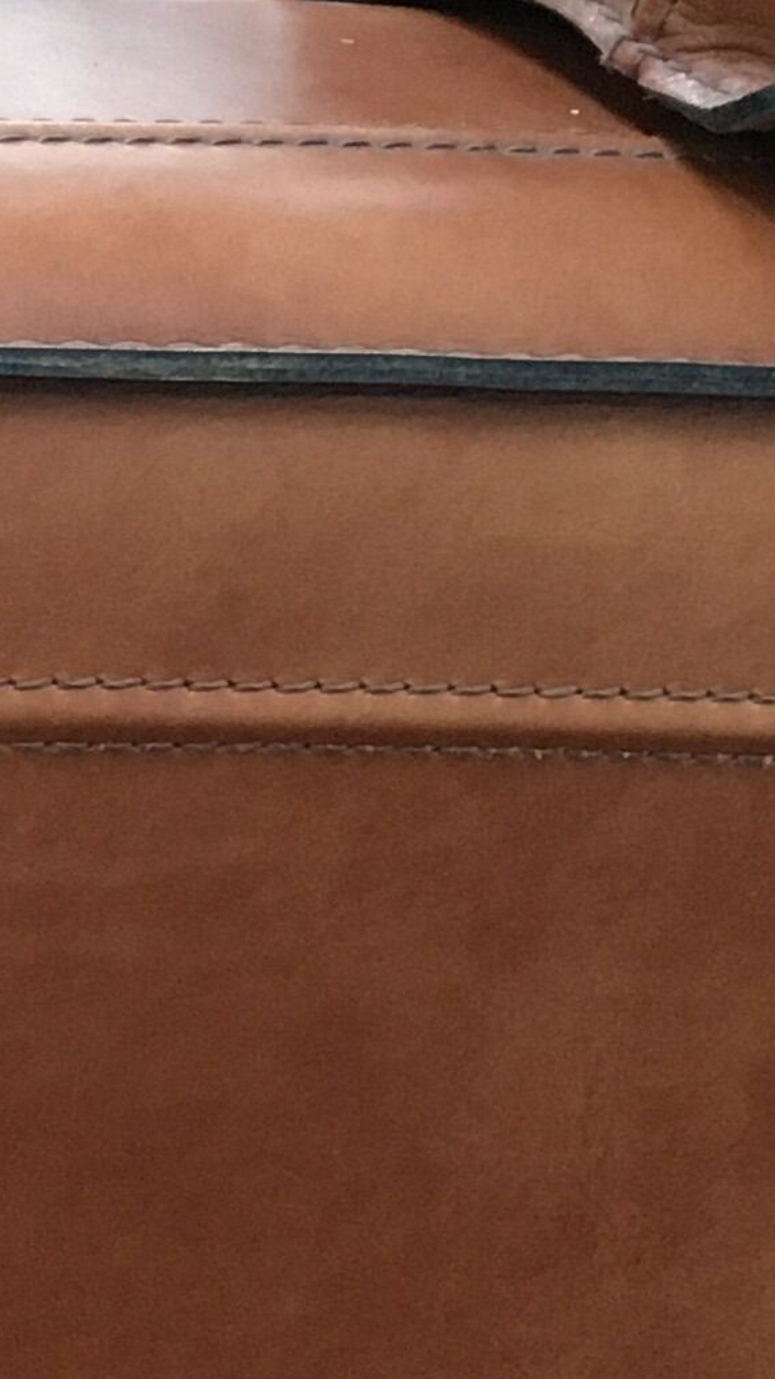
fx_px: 4568
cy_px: 1386
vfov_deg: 16.8
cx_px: -852
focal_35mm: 125
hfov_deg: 9.0
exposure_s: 1/30
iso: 160
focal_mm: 4.15
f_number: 2.2
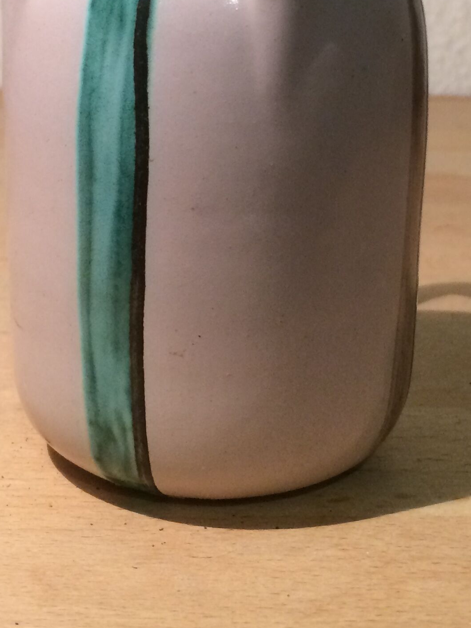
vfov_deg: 27.7
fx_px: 1215
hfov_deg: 21.9
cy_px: 37
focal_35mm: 67
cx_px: 228
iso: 80
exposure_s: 1/33
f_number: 2.2
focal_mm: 4.15
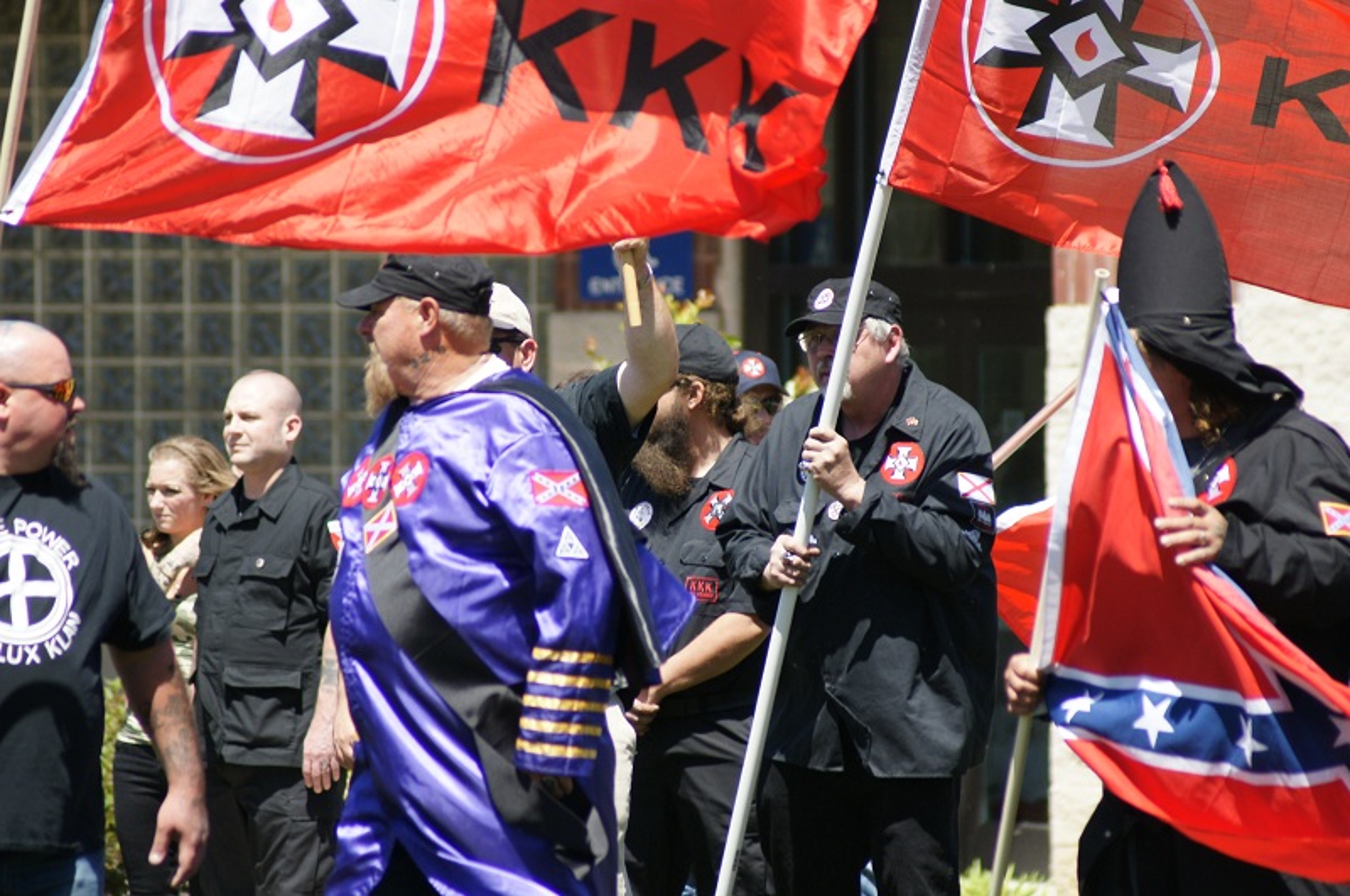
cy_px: 448
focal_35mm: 450
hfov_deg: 4.6
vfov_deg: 3.0
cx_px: 675
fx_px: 16851
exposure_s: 1/500
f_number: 5.6
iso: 250
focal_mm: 300
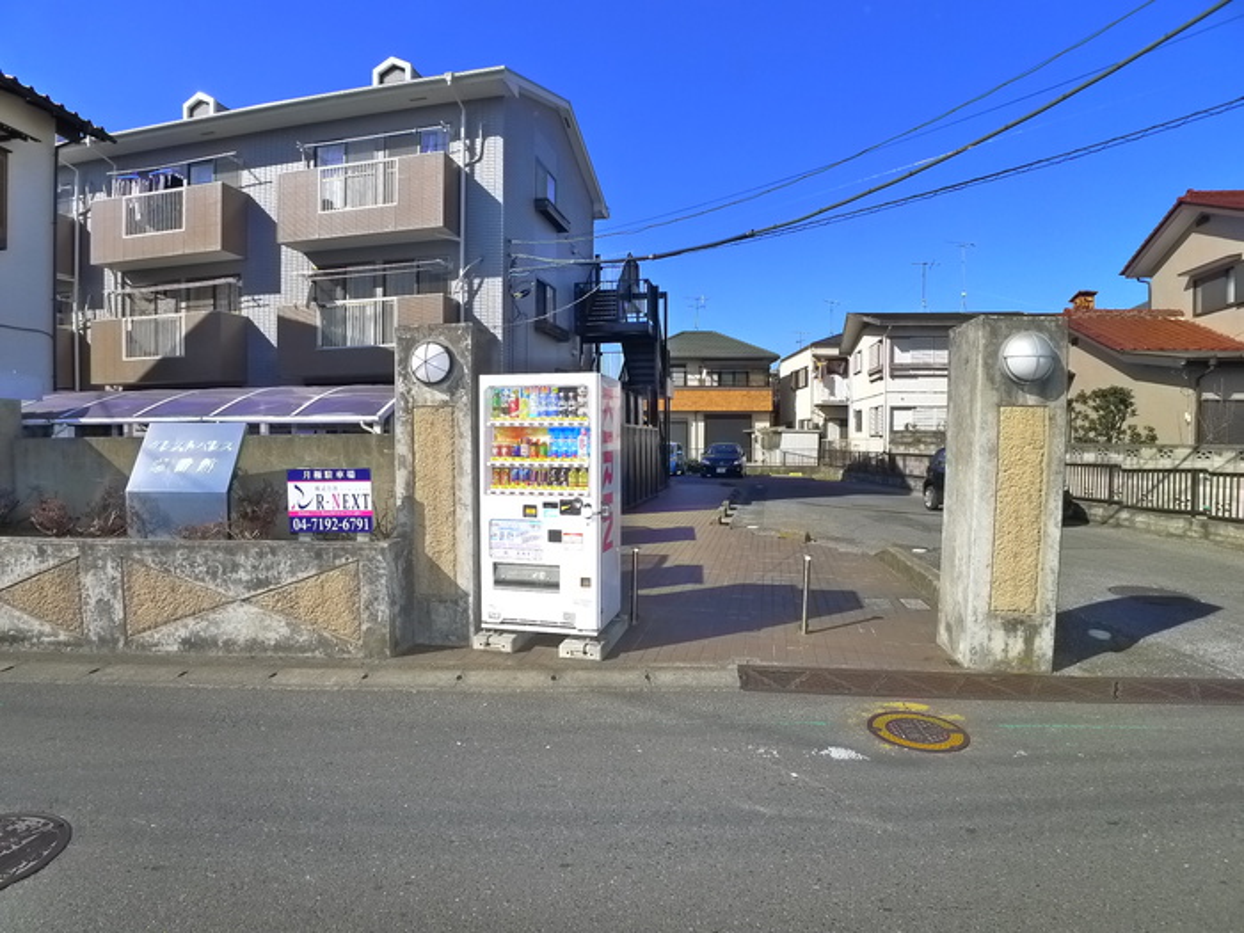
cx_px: 622
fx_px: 862
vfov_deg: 56.8
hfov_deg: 71.6
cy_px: 466
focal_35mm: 24
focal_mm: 5.1
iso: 400
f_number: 4
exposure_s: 1/800
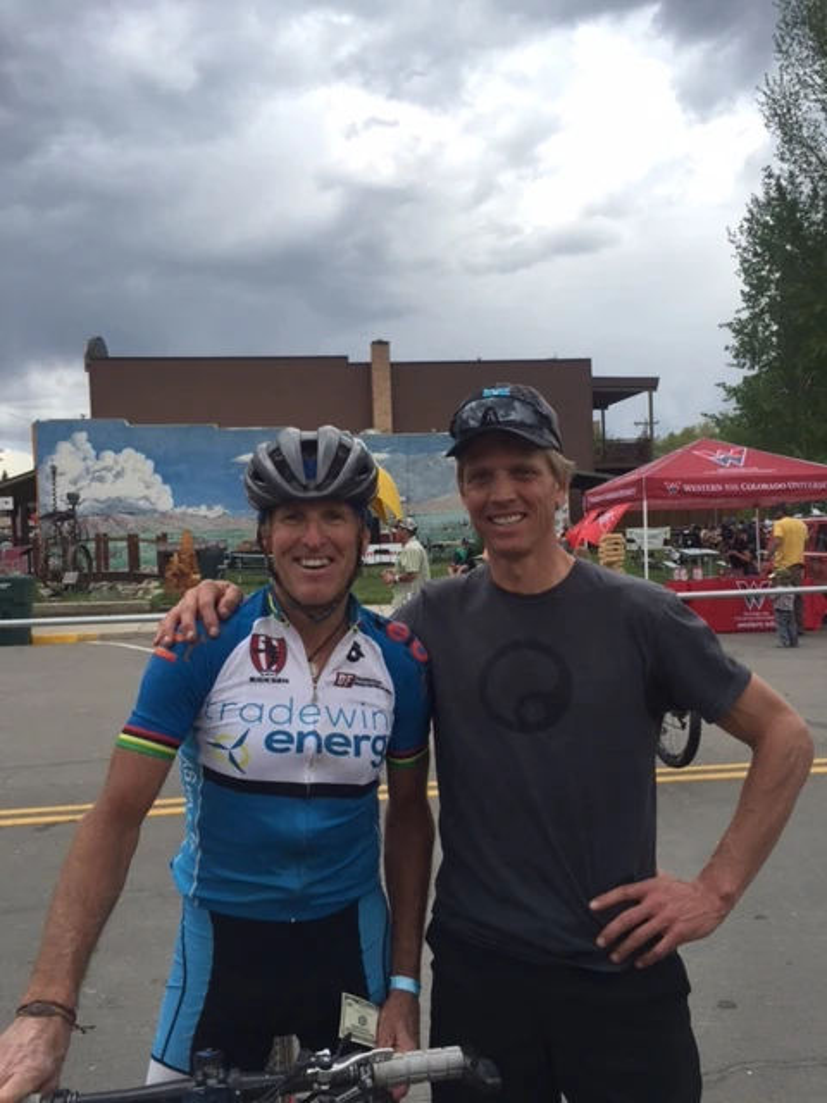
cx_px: 414
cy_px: 552
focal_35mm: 29
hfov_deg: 48.2
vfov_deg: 61.7
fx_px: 924
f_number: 2.2
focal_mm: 4.15
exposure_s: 1/1799
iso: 32
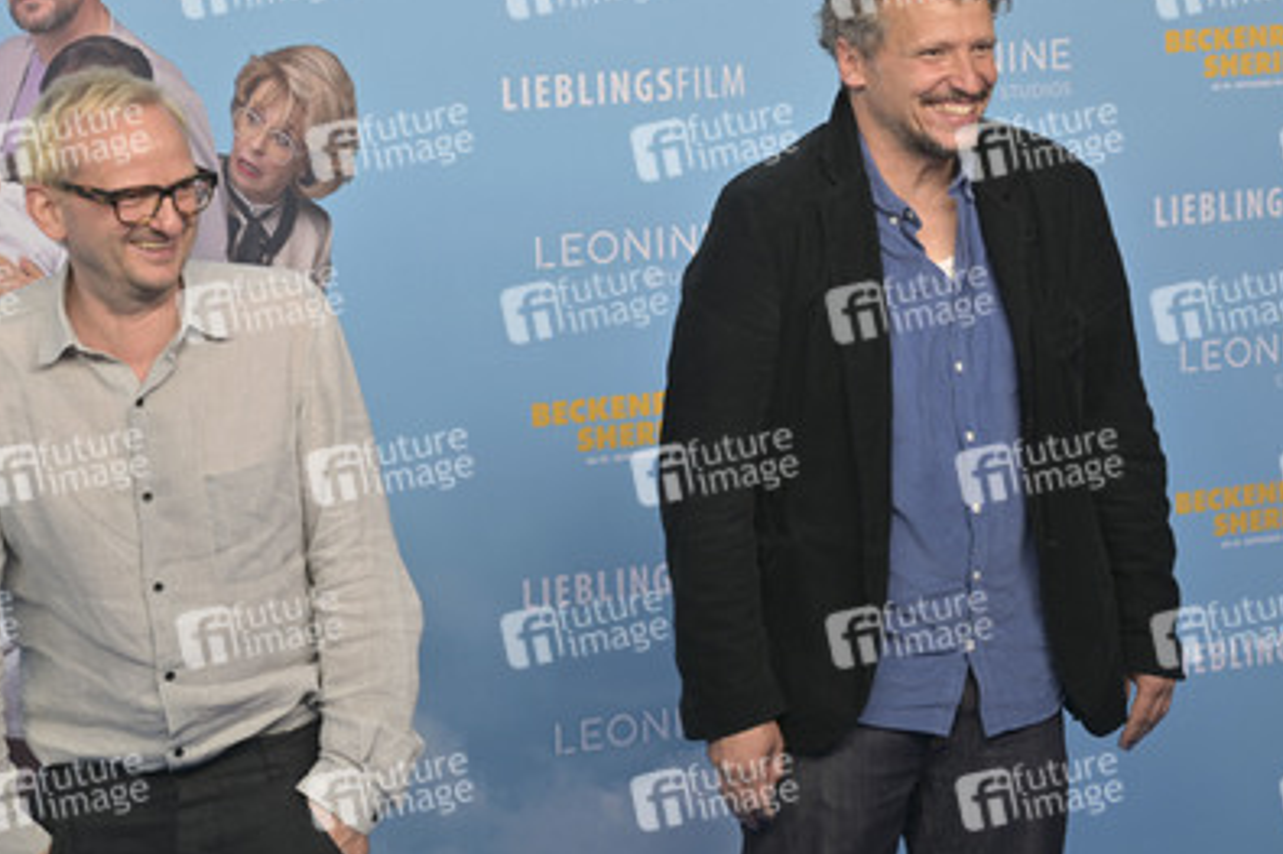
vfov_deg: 17.0
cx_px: 629
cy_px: 386
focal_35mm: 80
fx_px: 2850
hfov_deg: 25.4
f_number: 4
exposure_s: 1/200
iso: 160
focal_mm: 70
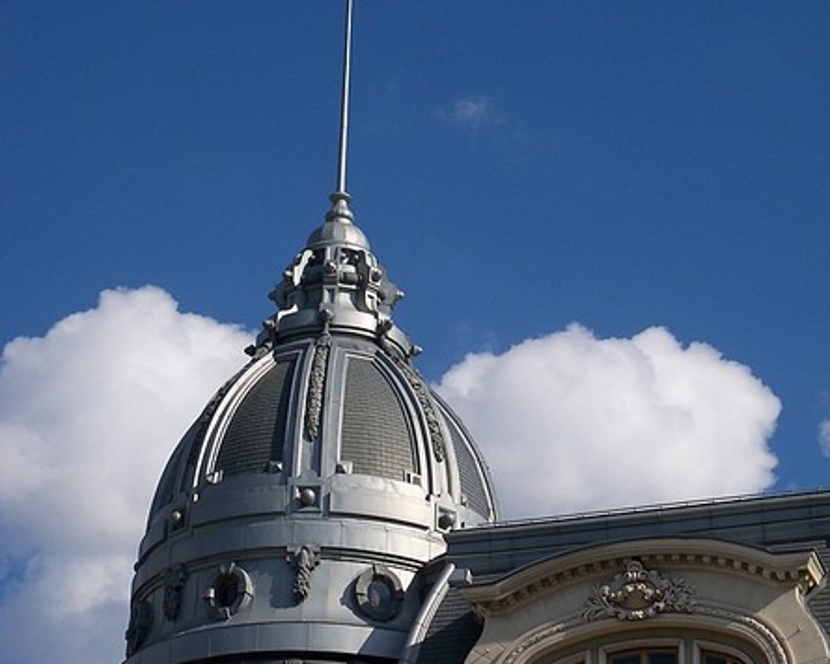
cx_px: 412
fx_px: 2972
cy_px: 377
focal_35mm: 121
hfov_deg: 15.9
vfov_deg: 12.7
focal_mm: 16.3
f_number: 4.2
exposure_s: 1/1000
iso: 64
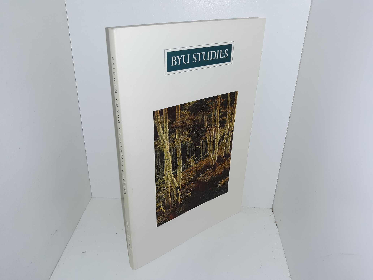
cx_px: 186
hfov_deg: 63.4
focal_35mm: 28
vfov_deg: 49.7
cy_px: 140
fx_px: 302
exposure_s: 1/169
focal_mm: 3.7
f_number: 1.7
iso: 40
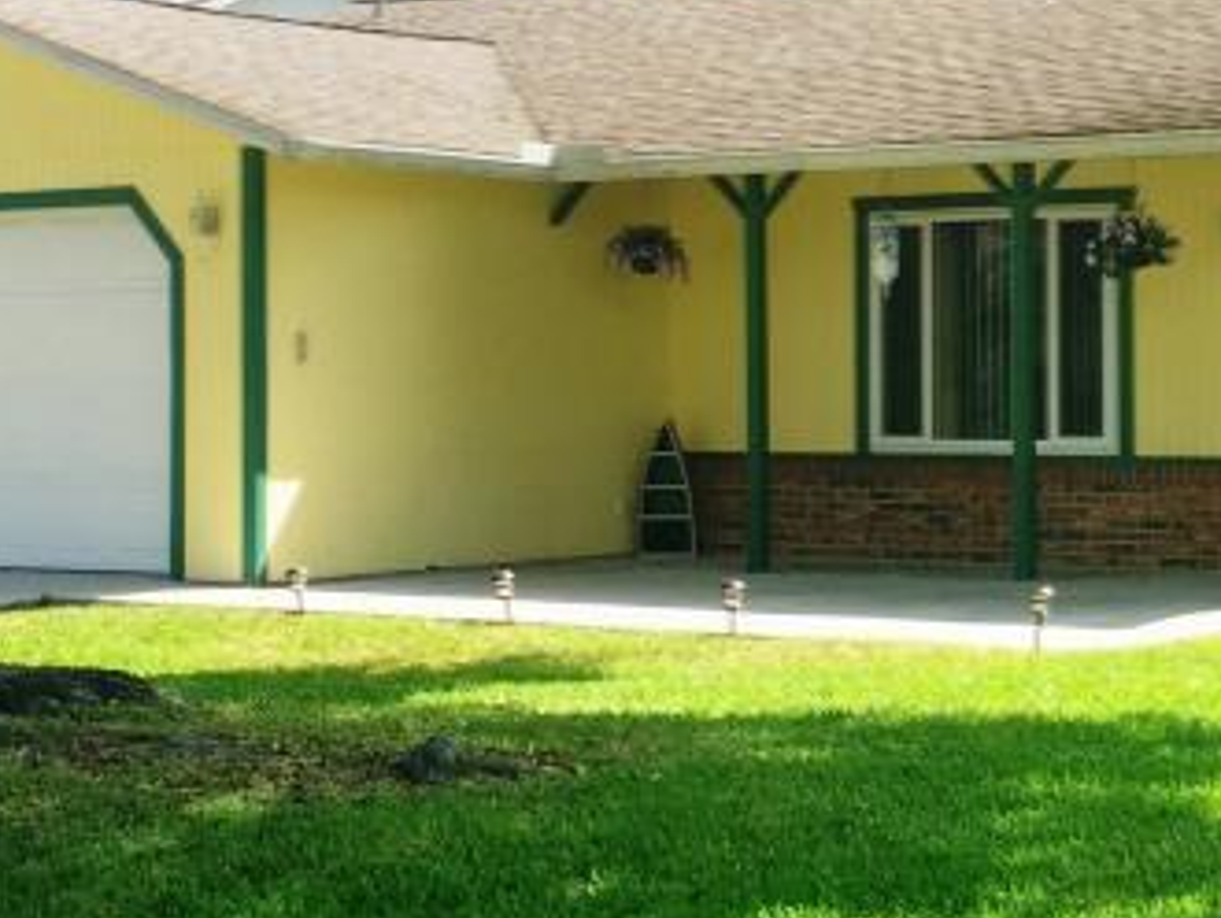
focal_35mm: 90
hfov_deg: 21.5
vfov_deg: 16.4
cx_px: 988
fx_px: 3177
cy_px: 309
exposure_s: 1/3049
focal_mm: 4.15
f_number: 2.2
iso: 32
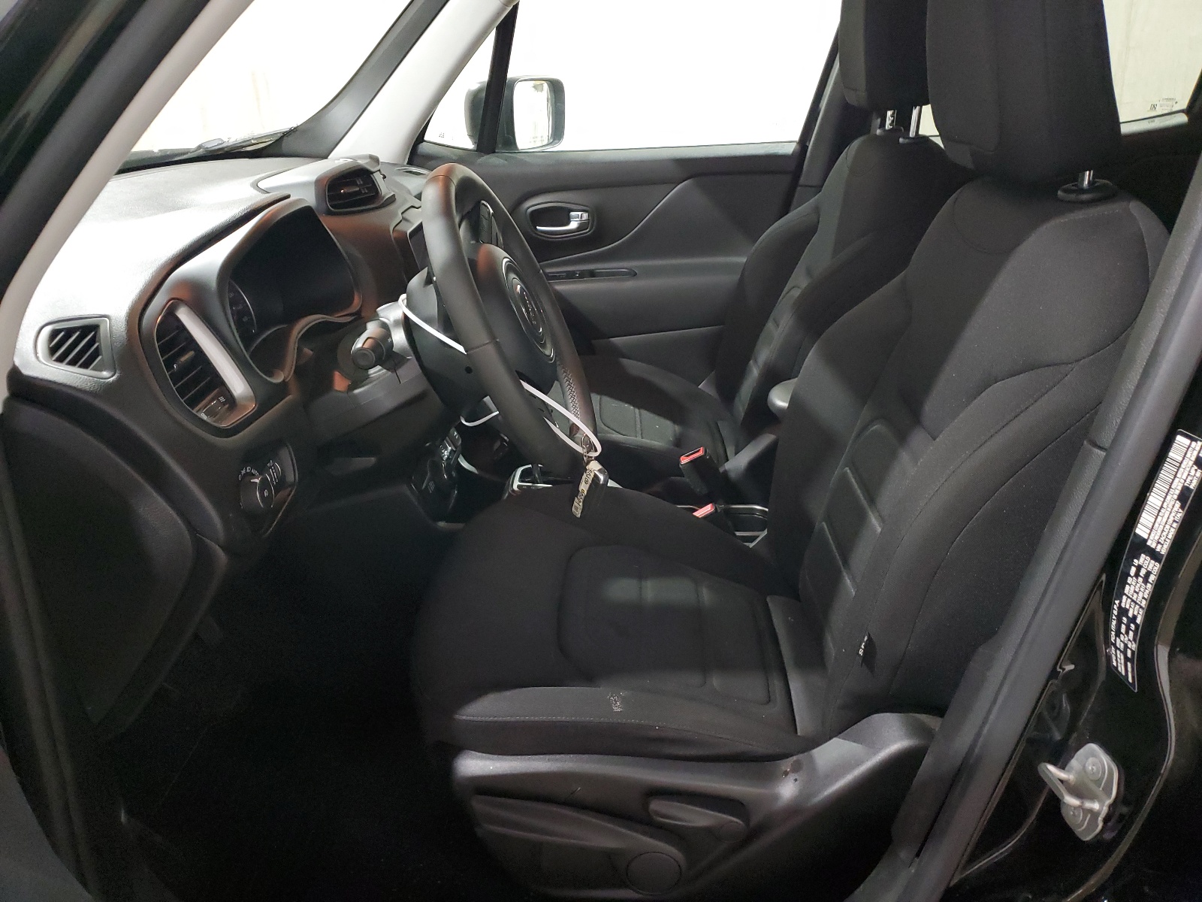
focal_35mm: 26
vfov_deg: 53.1
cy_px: 451
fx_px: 903
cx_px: 601
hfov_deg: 67.3
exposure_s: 1/20
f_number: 1.5
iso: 318
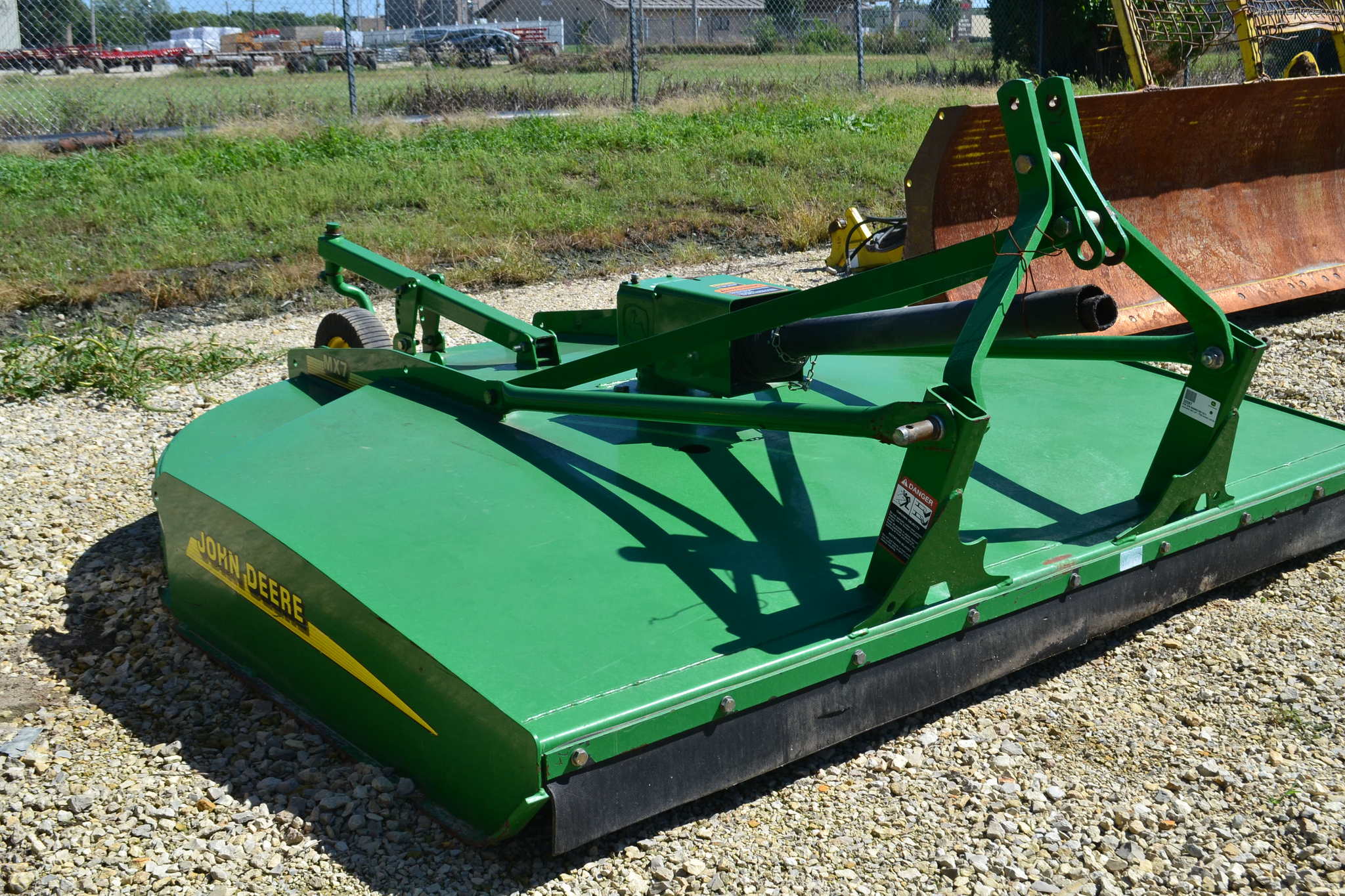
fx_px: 1569
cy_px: 448
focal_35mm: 42
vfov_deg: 31.9
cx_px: 672
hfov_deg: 46.4
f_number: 11
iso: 400
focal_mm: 28
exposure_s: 1/400
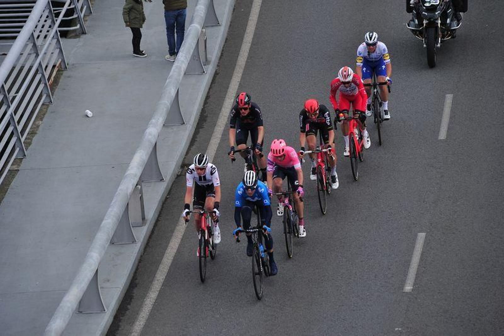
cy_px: 168
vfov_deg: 4.6
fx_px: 4199
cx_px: 252
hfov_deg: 6.9
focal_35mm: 300
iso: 400
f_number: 5
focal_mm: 300
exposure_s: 1/1000
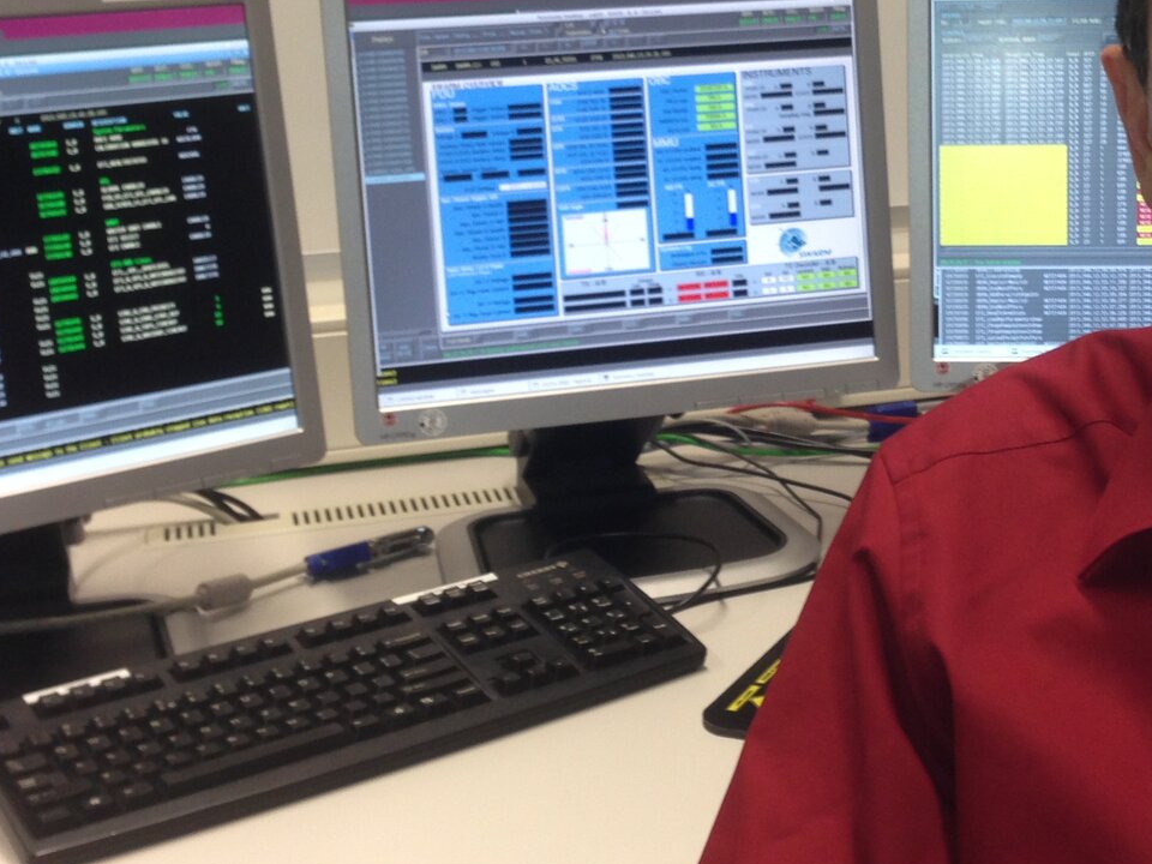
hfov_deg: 29.1
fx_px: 2196
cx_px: 797
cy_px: 247
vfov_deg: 22.1
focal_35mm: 66
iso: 64
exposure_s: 1/20
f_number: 2.4
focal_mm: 4.13
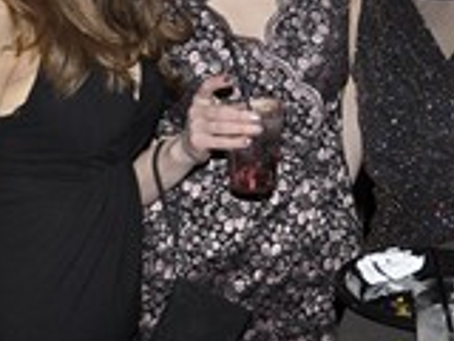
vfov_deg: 16.2
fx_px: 1167
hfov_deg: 21.9
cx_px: 295
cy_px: -16
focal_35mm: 89
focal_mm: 18
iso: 400
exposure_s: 1/60
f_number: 5
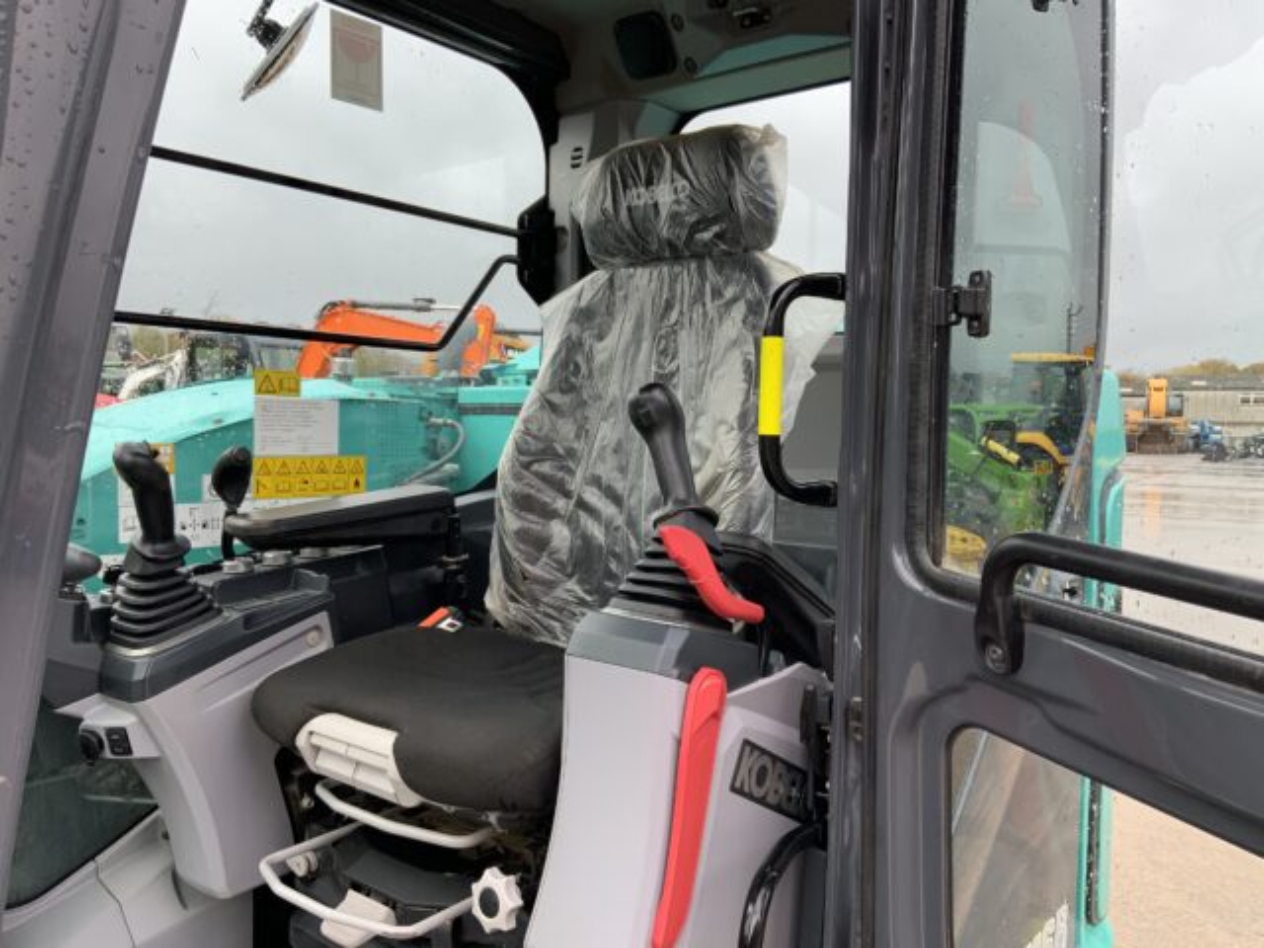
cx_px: 632
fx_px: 1059
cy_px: 474
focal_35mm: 29
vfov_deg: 48.2
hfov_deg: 61.7
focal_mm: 3
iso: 16
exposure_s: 1/162
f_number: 1.8
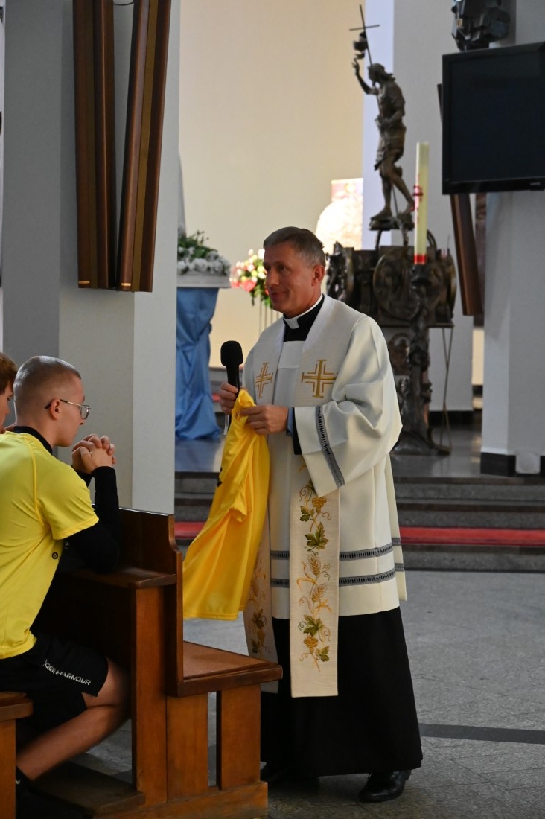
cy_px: 410
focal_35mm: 70
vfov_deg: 28.9
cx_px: 272
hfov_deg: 19.4
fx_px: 1591
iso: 12800
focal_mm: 70
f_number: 6
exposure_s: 1/60
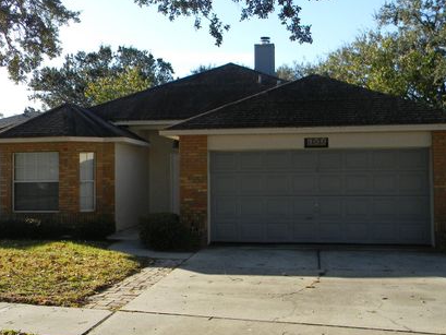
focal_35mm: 44
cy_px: 165
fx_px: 567
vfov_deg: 32.9
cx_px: 218
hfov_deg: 42.9
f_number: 3.7
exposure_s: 1/350
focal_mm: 6.4
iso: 80
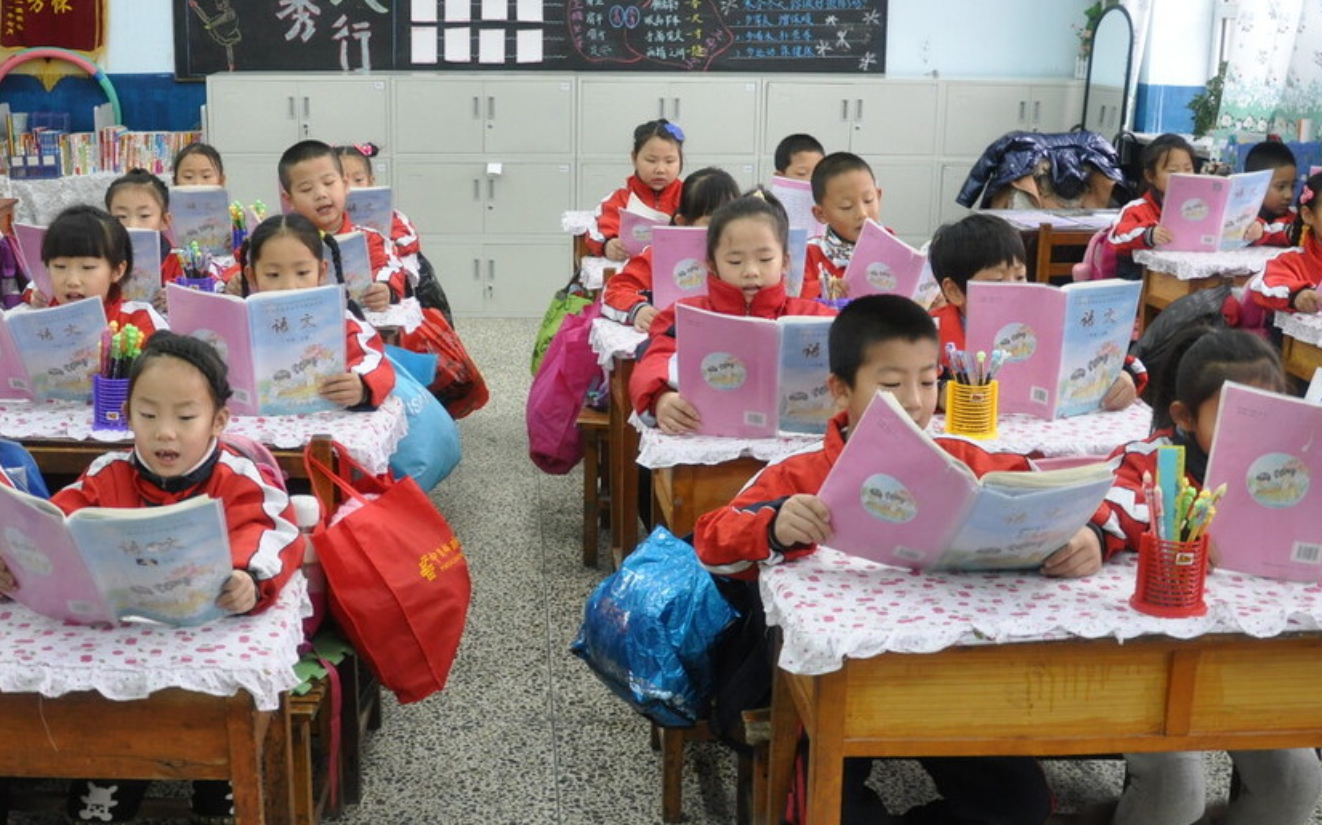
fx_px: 1441
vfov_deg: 31.9
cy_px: 379
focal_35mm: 40
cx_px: 521
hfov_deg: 49.0
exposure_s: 1/30
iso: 1100
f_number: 3.5
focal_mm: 18
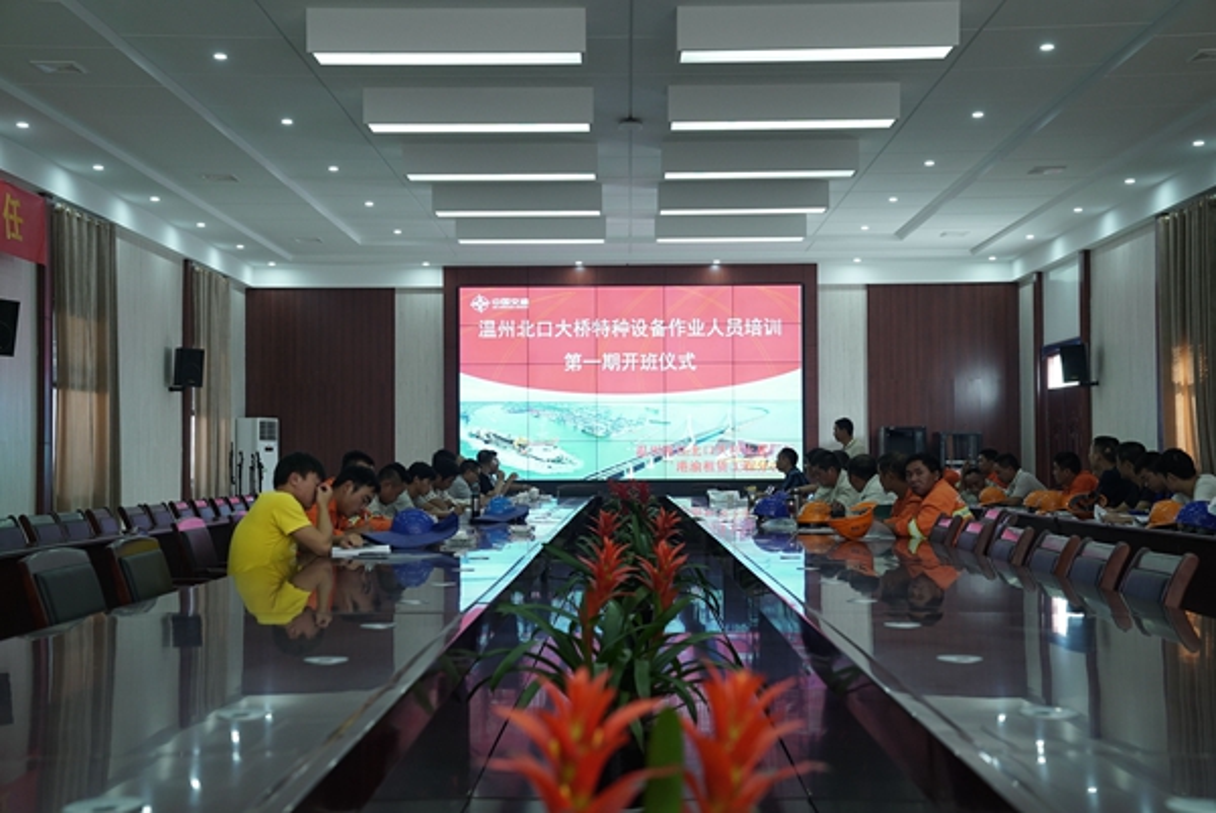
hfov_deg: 40.3
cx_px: 608
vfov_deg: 27.6
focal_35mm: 49
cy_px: 406
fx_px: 1656
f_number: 4.5
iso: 800
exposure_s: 1/100
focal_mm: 49
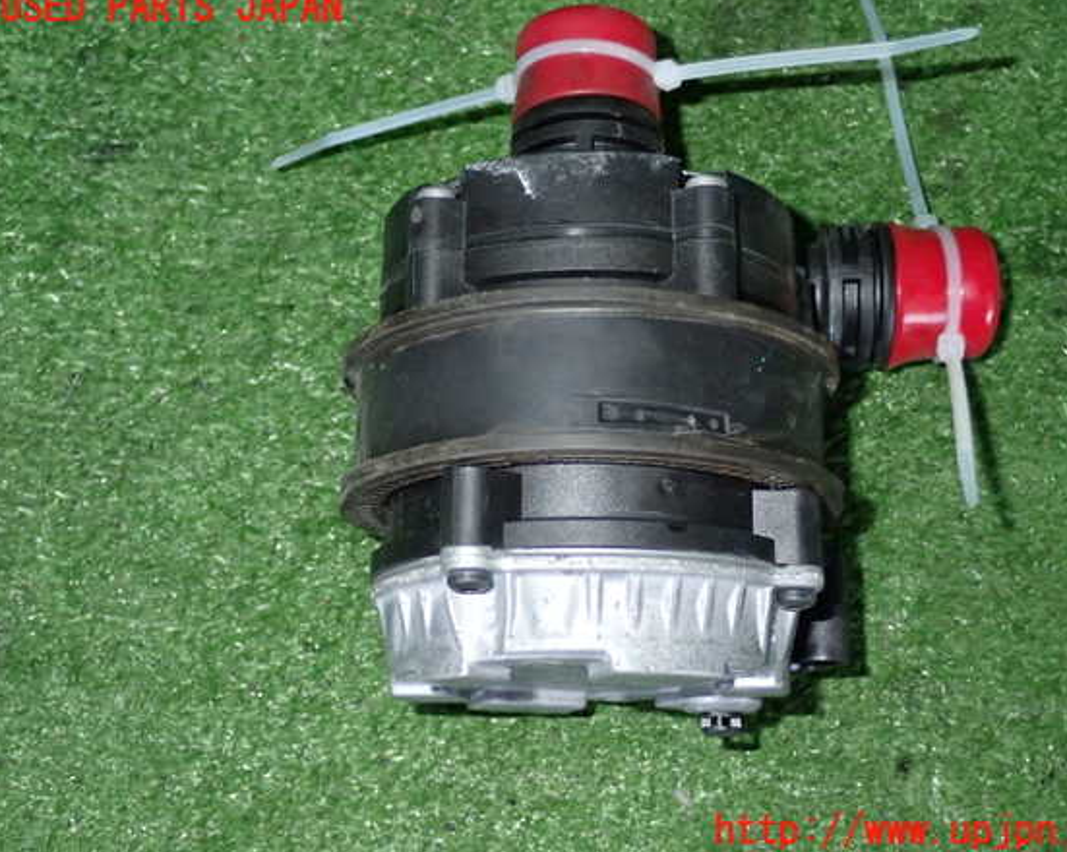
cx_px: 571
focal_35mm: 50
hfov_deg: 37.3
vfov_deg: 30.2
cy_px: 420
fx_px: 1578
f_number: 9
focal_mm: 8.4
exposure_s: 1/50
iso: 640
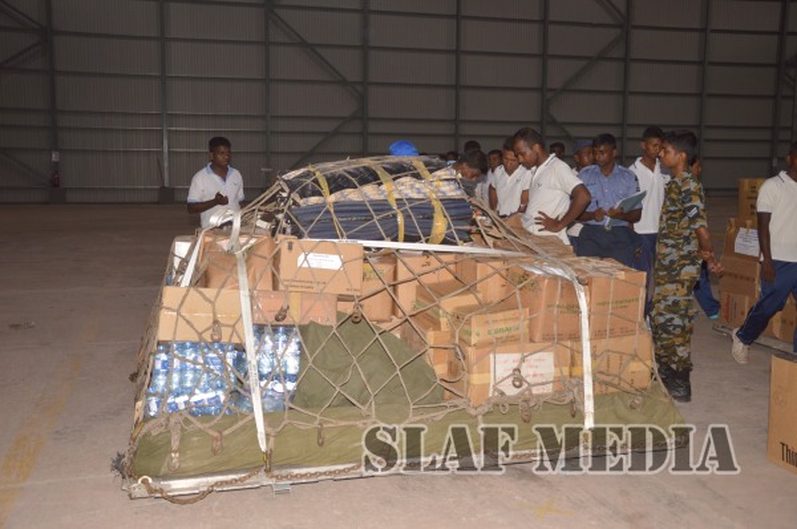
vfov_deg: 36.8
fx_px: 796
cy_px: 264
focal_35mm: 36
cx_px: 398
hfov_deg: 53.2
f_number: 3.8
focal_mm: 24
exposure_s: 1/100
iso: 400
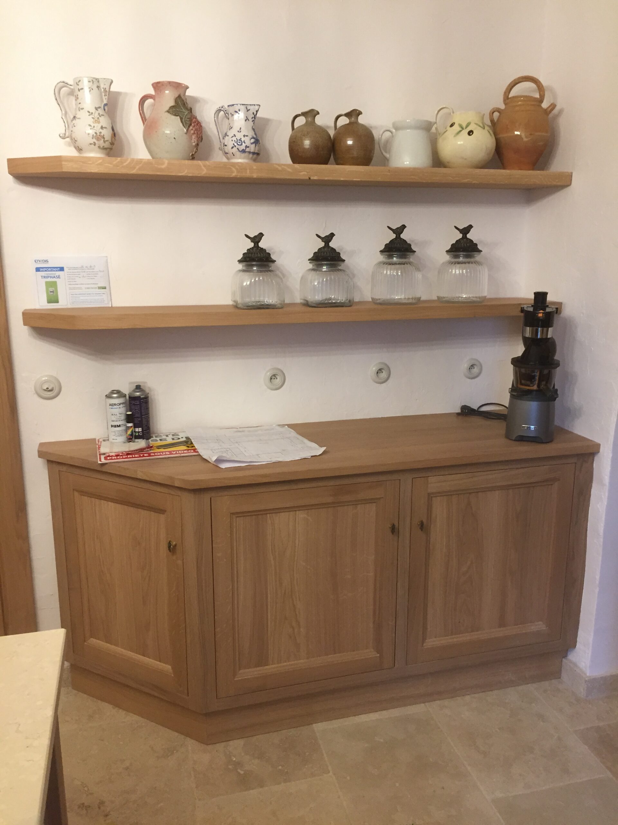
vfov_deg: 61.7
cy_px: 412
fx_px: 690
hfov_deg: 48.2
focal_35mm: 29
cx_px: 309
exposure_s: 1/33
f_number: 2.2
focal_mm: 4.15
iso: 160
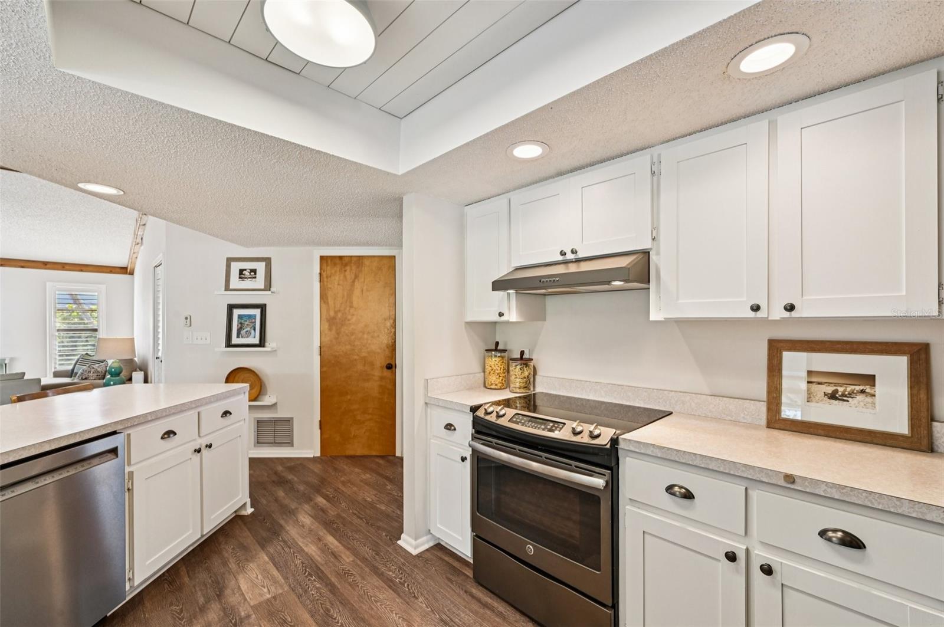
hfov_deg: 100.5
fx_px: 393
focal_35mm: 15
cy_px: 314
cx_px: 472
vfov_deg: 77.2
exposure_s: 1/15
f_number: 9
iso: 400
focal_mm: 15
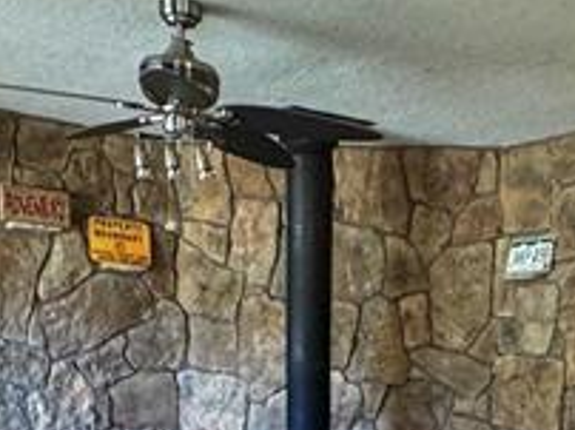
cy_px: 749
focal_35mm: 71
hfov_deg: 27.0
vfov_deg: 17.3
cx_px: 453
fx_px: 1178
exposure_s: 1/60
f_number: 2.2
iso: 500
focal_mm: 2.22
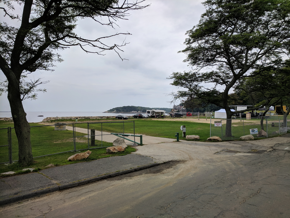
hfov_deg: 67.3
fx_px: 218
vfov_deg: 53.1
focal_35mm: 26
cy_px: 109
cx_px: 145
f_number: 2
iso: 50
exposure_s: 1/503
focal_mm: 4.67
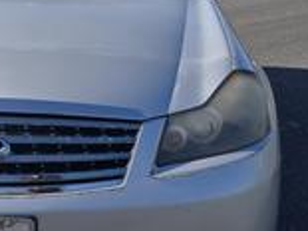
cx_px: 56
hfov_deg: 25.5
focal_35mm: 75
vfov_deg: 19.6
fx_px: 667
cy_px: 82
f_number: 1.7
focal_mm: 6.3
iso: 12
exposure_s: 1/648
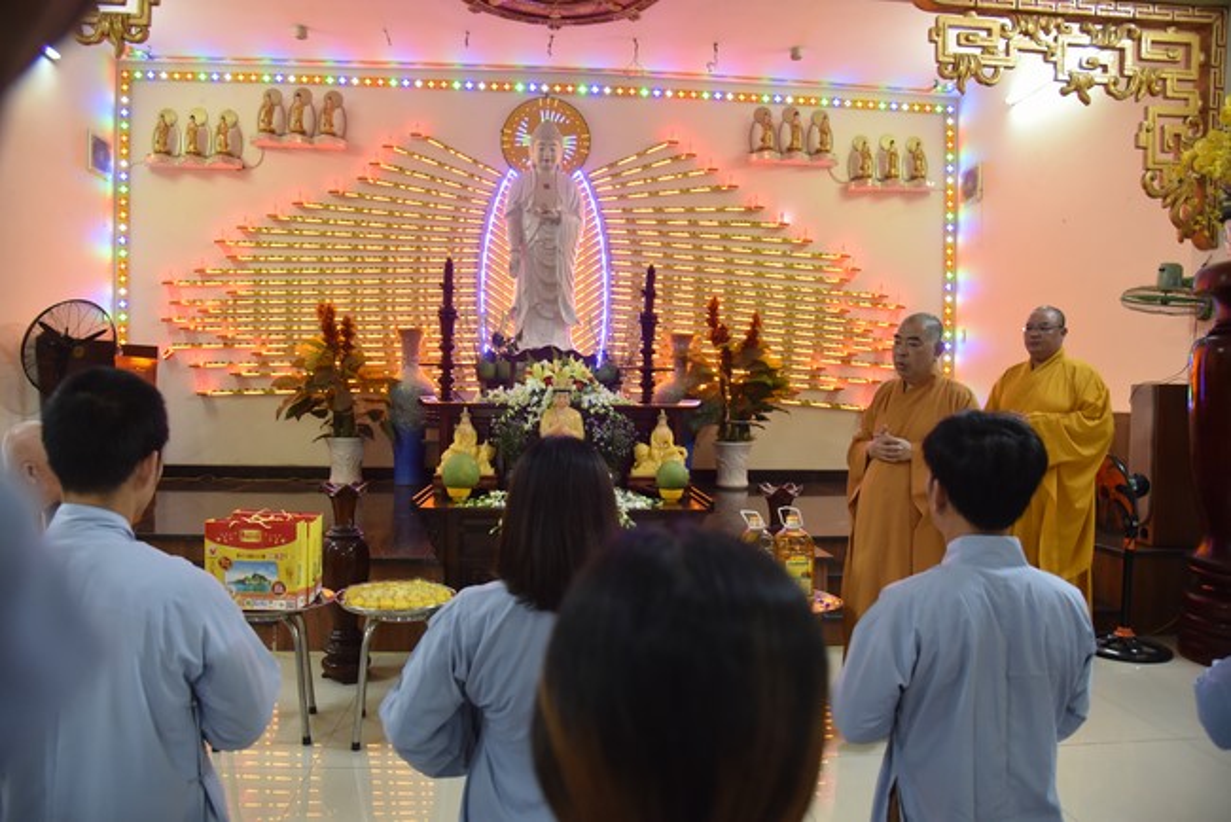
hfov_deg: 73.7
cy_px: 411
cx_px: 616
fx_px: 821
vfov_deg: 53.2
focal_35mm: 24
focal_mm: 24
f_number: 4
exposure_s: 1/60
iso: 2500
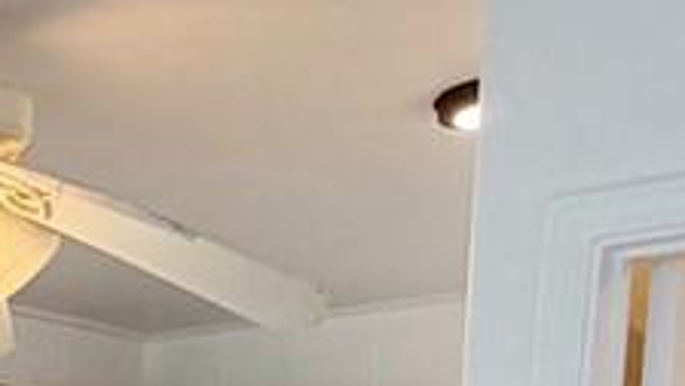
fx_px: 1980
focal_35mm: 109
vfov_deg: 9.9
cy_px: 907
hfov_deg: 17.2
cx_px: -425
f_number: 2.2
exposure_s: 1/120
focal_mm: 2.22
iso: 125
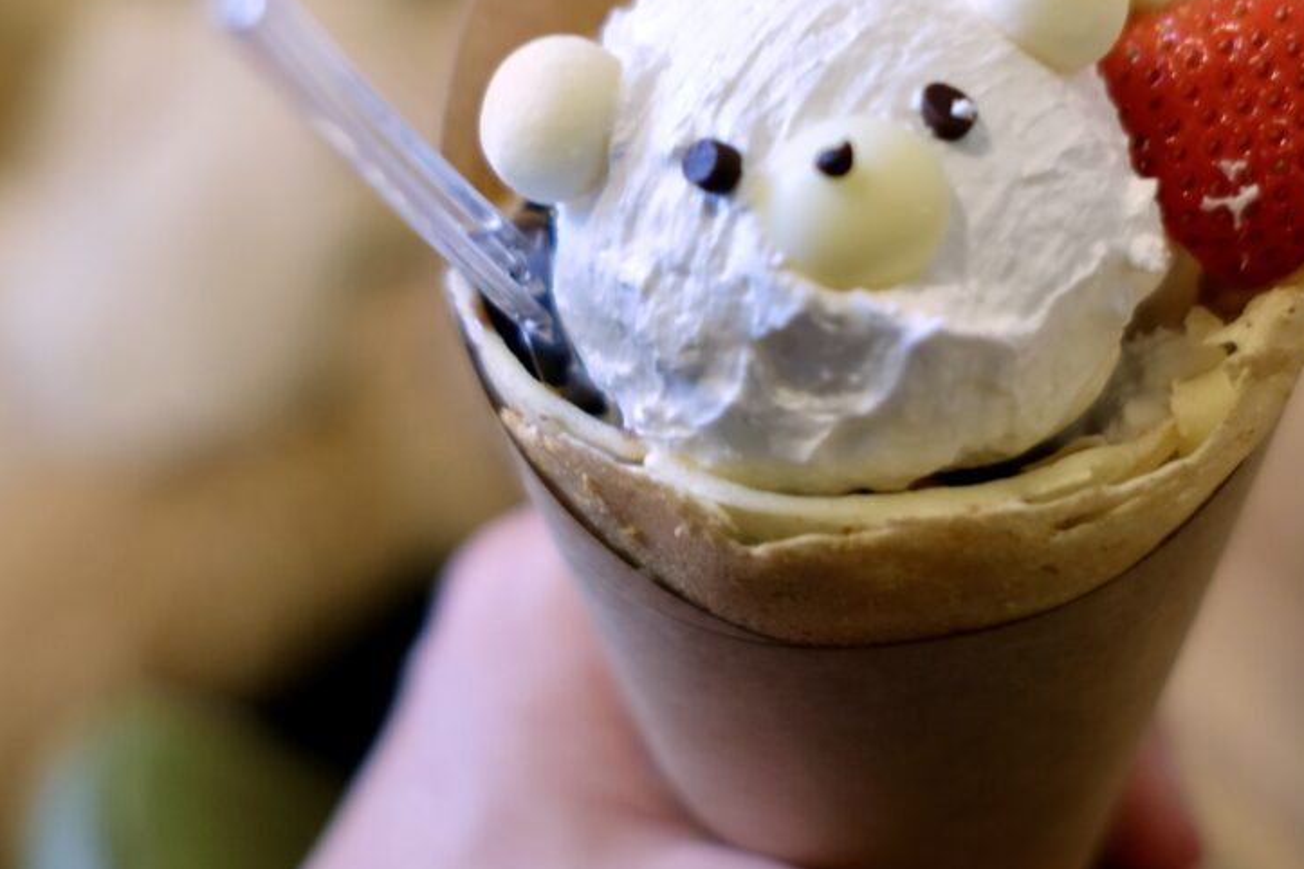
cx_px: 660
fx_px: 2246
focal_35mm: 62
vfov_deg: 21.6
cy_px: 149
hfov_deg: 32.4
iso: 640
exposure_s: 1/60
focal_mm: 23
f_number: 2.5
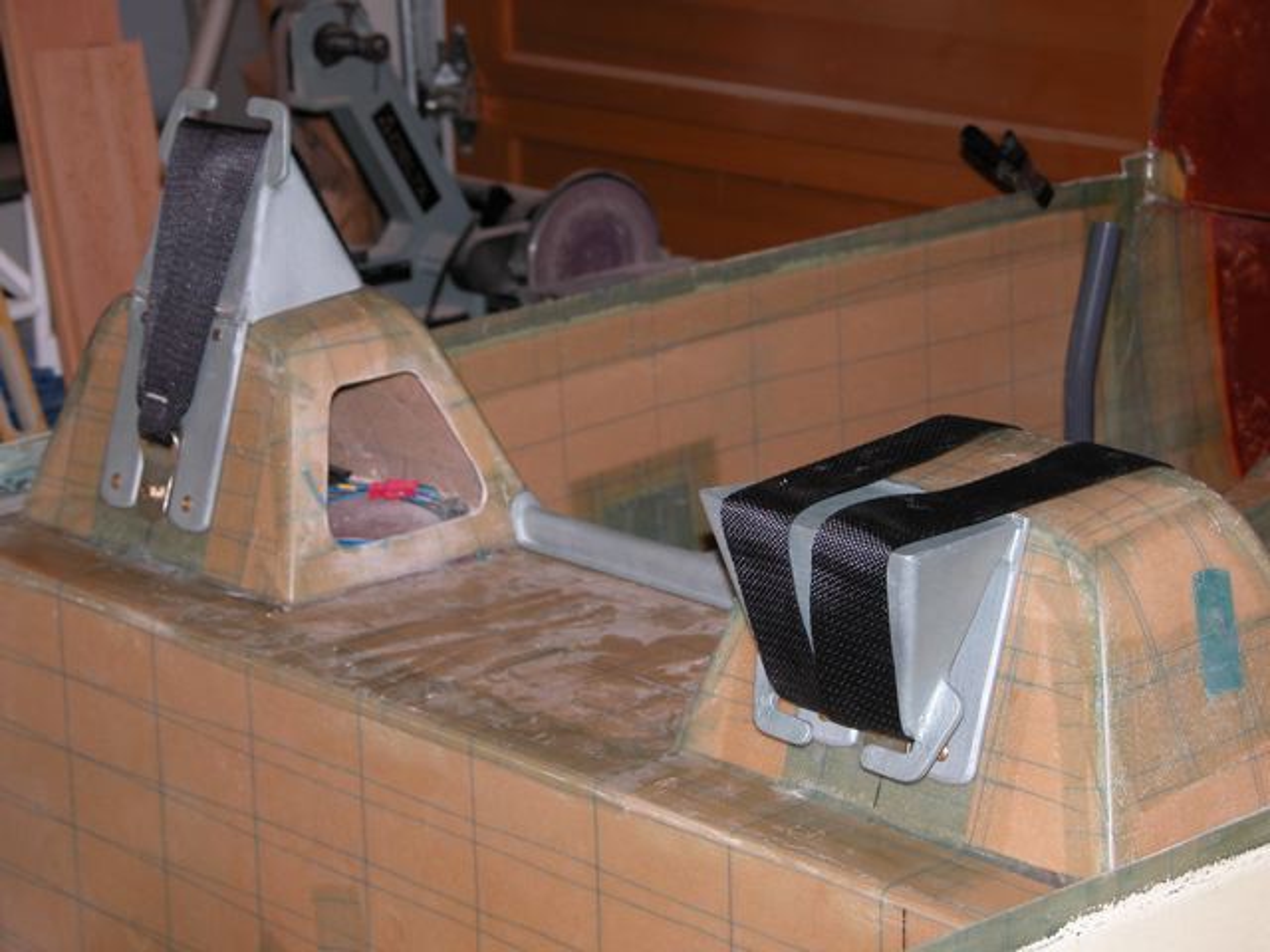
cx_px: 635
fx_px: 3412
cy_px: 476
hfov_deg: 21.1
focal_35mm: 93
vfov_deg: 15.9
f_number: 3.6
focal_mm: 23.7
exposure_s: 1/125
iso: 100
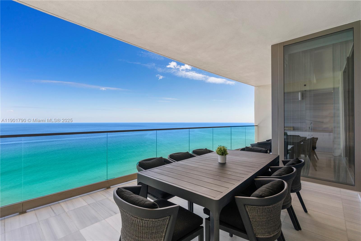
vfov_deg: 73.7
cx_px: 180
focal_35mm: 16
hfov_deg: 96.7
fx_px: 160
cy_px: 120
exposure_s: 1/25
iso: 500
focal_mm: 16
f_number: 9
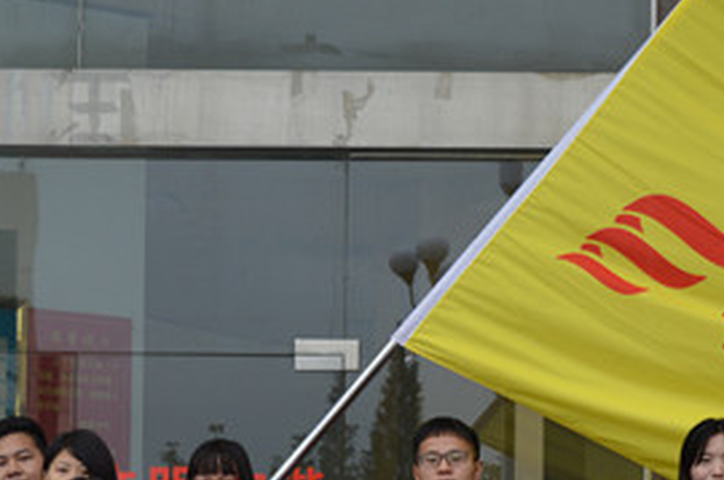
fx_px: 2851
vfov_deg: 9.4
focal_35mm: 142
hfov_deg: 14.3
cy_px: 656
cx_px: 711
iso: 100
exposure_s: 1/125
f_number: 5.6
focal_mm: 32
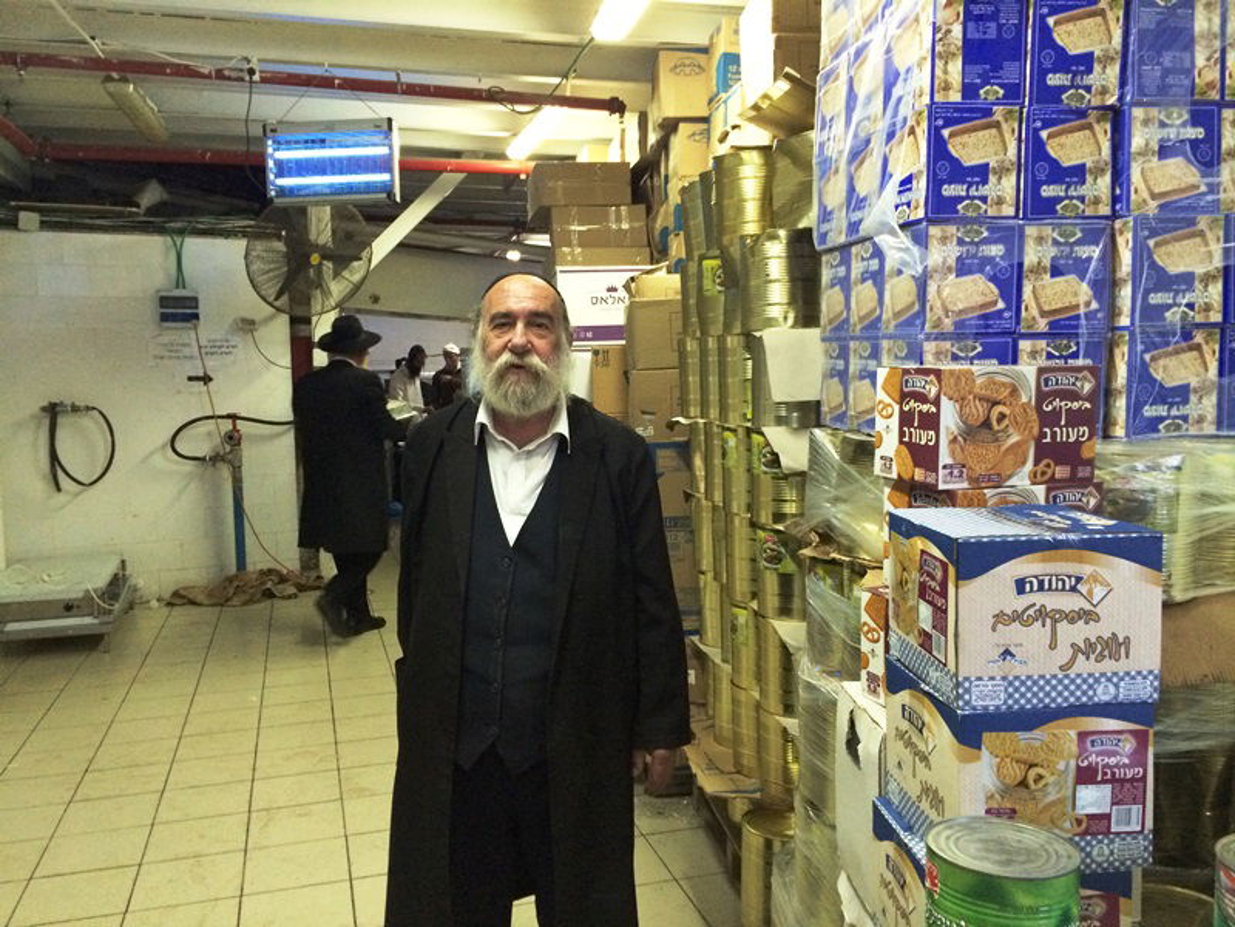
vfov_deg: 46.8
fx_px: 1070
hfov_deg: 60.0
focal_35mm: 30
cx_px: 618
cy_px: 464
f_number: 2.2
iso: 320
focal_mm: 4.12
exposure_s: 1/25
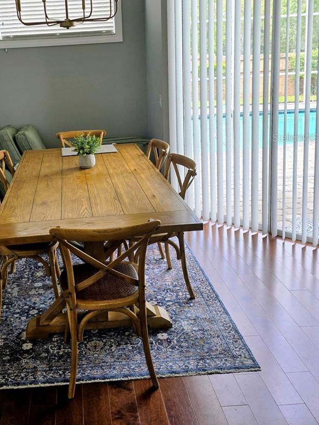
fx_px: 405
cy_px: 137
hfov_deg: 42.0
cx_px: 92
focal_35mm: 33
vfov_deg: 54.1
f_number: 1.7
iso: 50
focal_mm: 6.3
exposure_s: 1/180
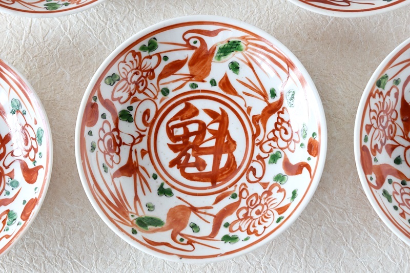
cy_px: 136
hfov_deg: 24.6
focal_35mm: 82
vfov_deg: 16.5
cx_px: 205
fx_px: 939
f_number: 5.6
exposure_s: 1/6
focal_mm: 55
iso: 800
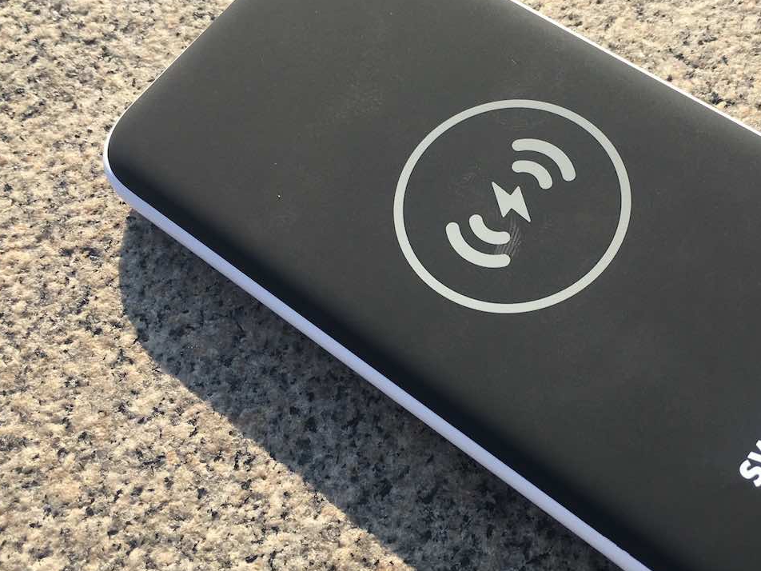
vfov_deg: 33.6
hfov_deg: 43.3
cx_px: 502
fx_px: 945
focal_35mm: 43
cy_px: 286
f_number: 2.2
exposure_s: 1/699
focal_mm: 4.15
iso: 25
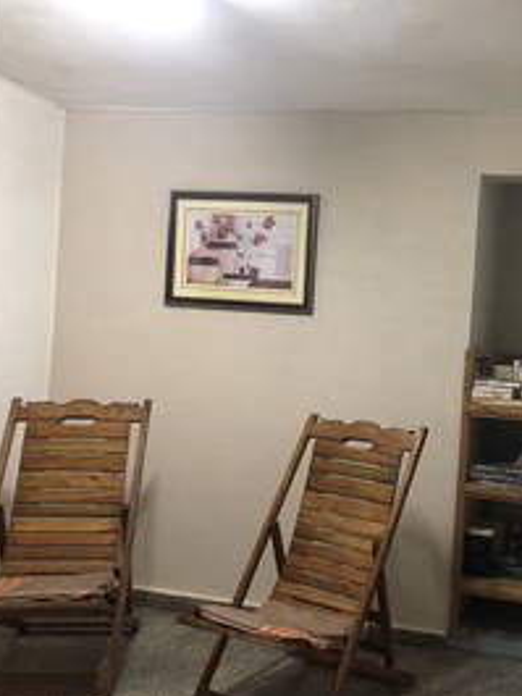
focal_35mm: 38
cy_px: 352
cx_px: 454
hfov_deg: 35.8
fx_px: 763
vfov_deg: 49.0
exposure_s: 1/12
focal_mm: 3.99
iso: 100
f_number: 1.8
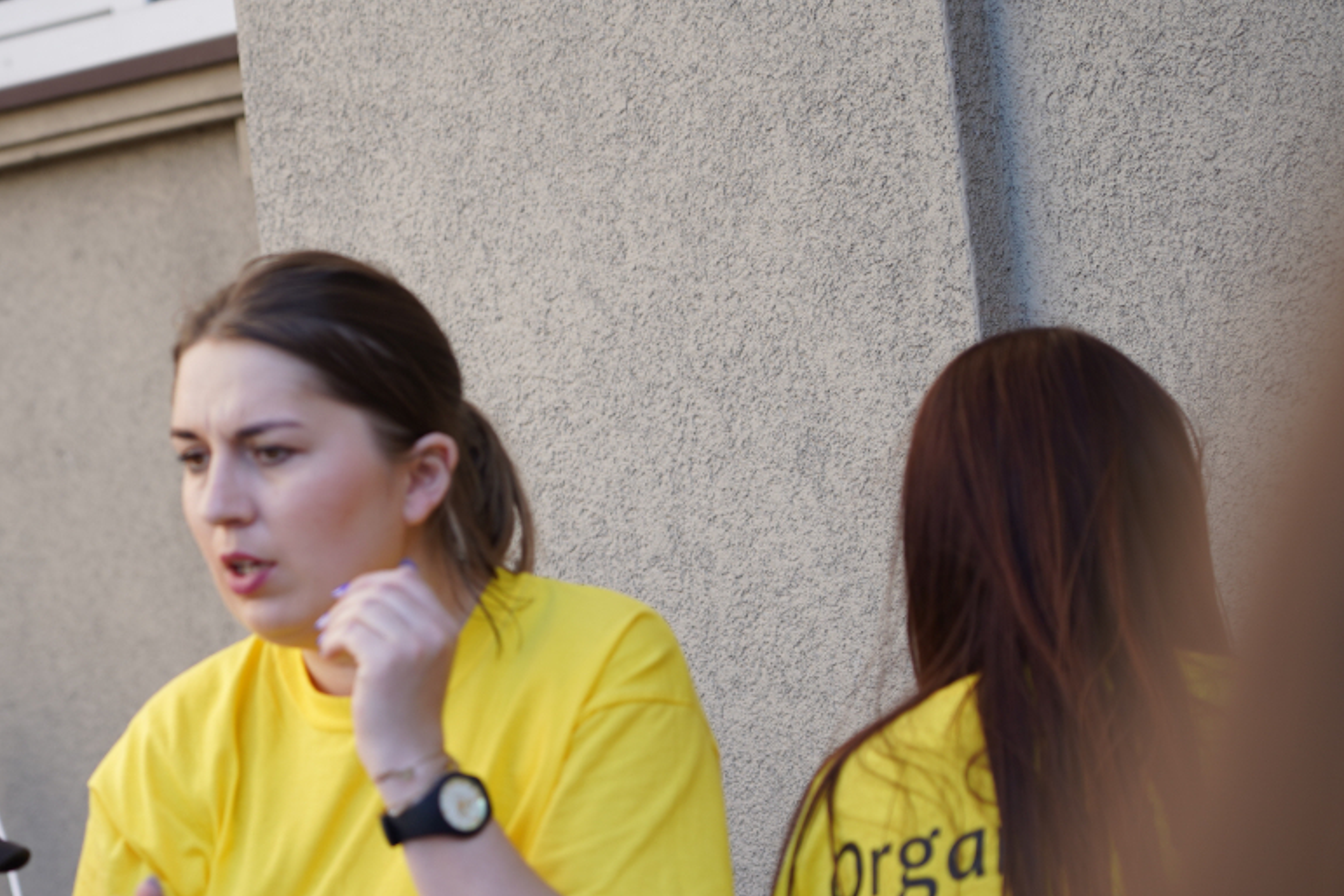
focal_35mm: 145
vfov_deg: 9.4
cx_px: 218
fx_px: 5413
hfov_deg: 14.1
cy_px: 655
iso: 100
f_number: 4
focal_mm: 86
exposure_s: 1/160
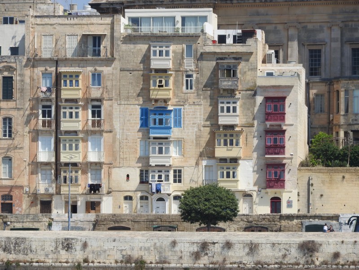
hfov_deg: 5.5
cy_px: 135
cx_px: 180
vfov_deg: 4.1
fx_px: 3734
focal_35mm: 360
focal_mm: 64.5
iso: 100
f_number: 5.6
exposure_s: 1/800
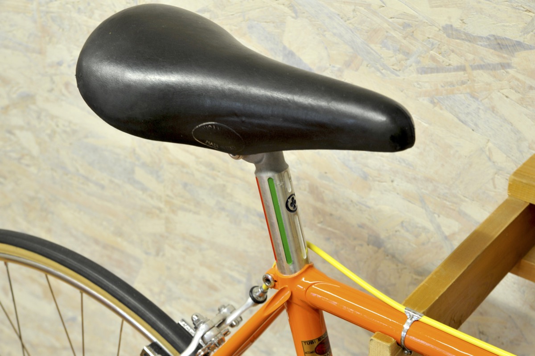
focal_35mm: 70
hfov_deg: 28.9
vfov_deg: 19.4
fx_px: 1039
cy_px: 178
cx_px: 268
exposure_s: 1/2
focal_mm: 70
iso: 1250
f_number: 13
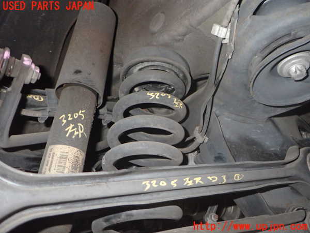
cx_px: 155
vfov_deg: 46.8
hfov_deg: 60.0
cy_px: 116
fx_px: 269
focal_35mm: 30
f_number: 6.3
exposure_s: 1/30
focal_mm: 5.4
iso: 640
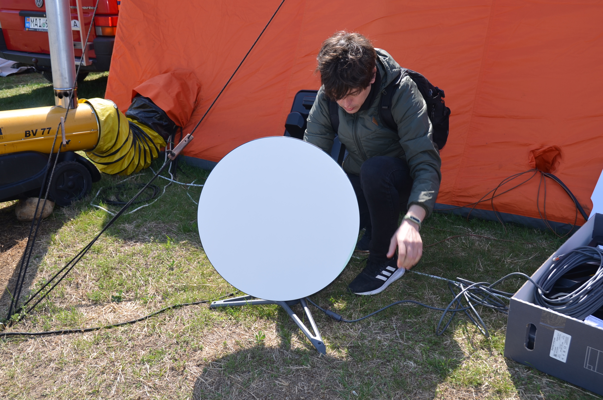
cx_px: 302
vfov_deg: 34.1
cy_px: 200
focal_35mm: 39
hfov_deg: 49.6
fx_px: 652
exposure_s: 1/200
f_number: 6.3
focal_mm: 26
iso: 100
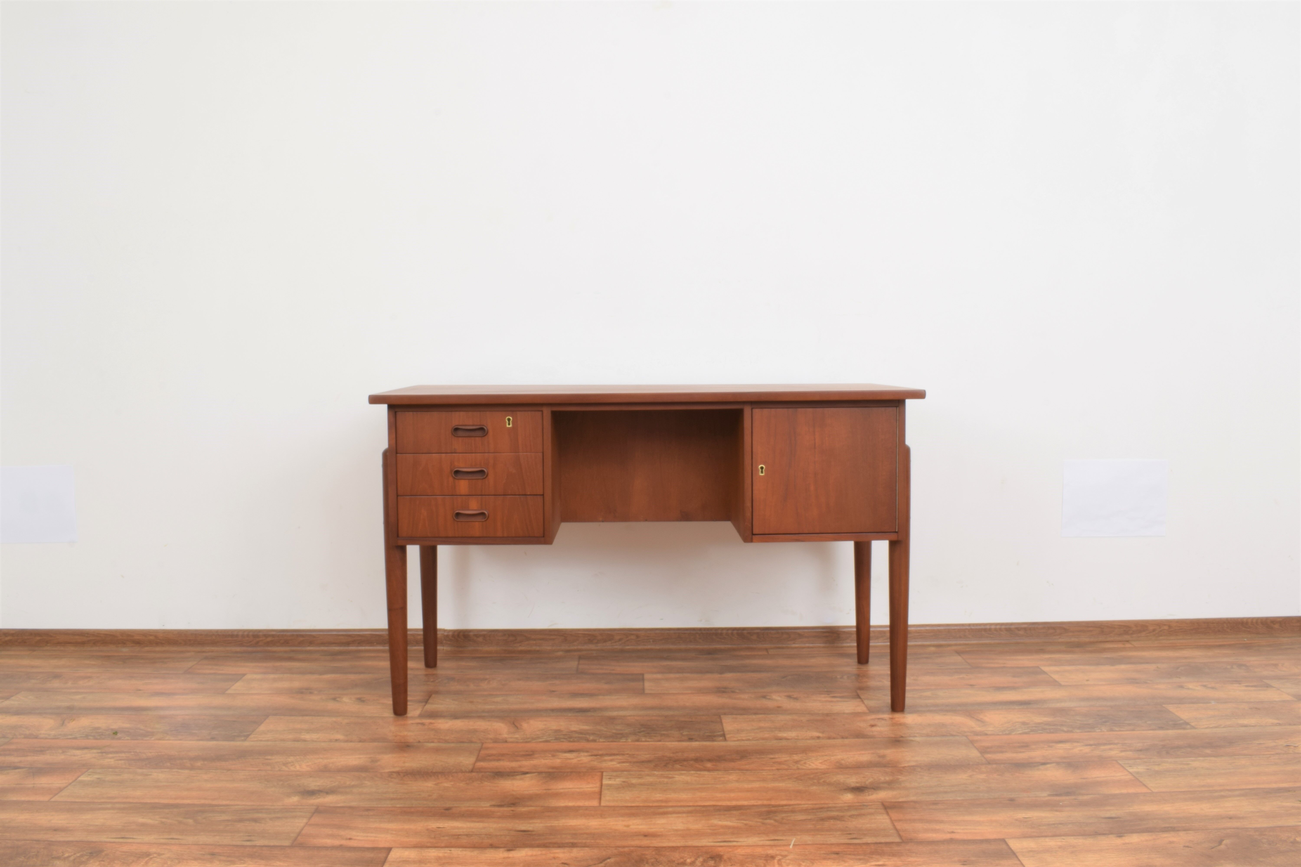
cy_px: 434
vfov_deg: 43.6
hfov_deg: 61.9
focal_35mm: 30
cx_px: 650
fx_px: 1084
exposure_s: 4
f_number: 25
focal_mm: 20
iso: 100
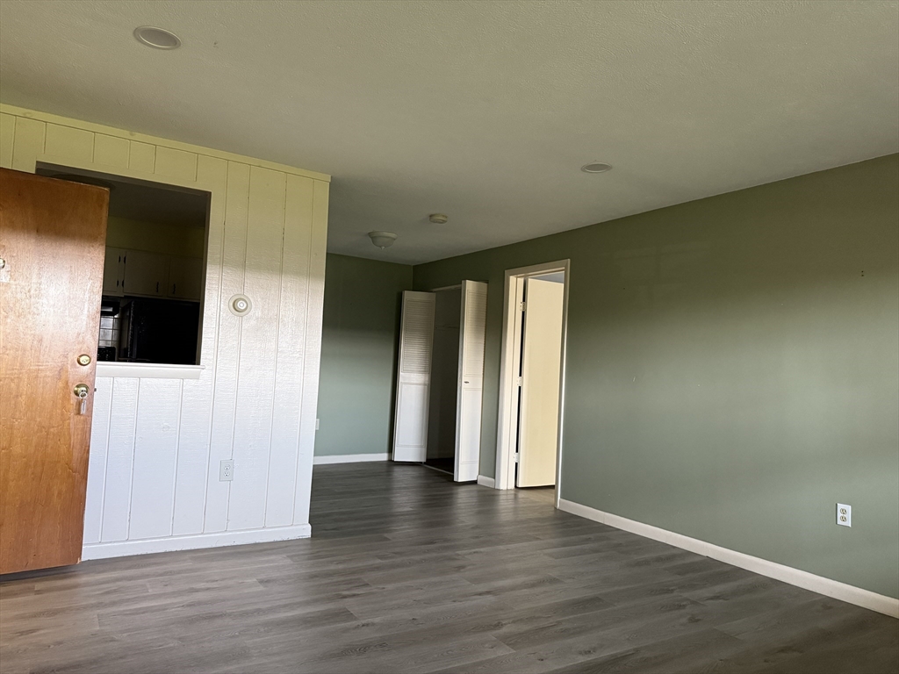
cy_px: 337
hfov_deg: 71.6
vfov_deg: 56.8
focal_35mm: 24
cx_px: 450
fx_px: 623
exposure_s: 1/60
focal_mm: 6.76
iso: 500
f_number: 1.78
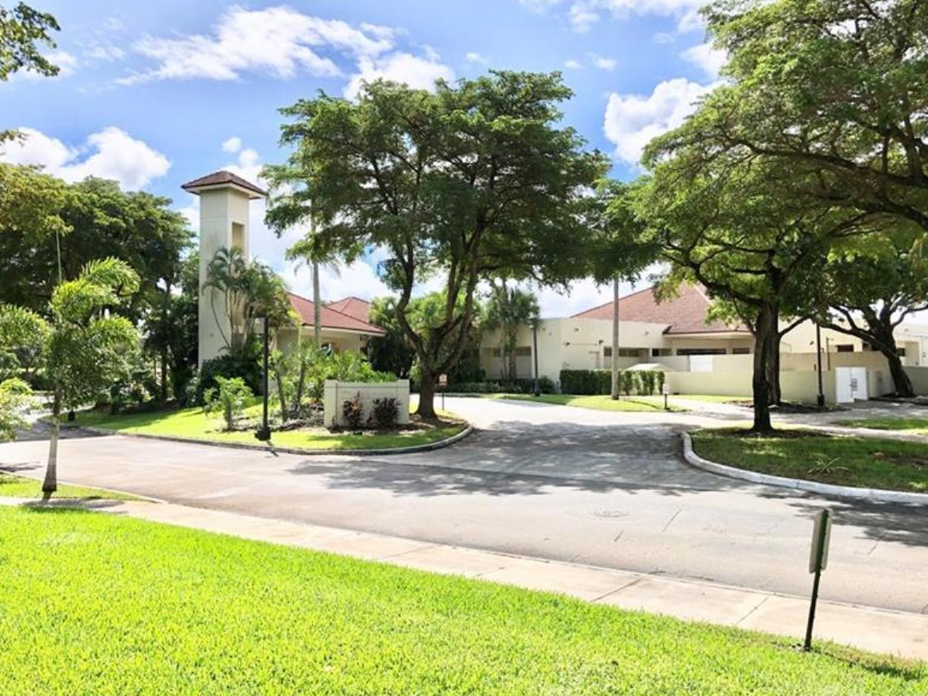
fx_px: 777
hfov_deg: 61.7
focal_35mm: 29
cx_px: 459
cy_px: 356
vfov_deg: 48.2
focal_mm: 3.99
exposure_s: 1/1919
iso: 20
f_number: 1.8
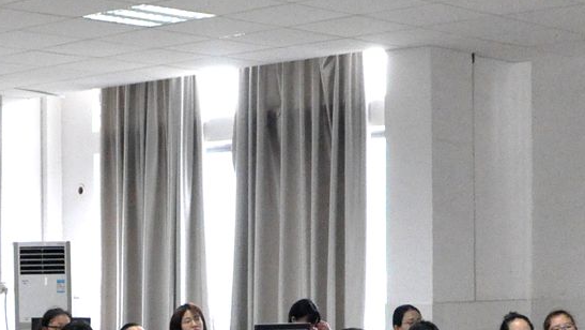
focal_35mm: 93
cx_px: 215
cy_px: 372
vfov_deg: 12.8
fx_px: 1443
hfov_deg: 22.9
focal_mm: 18
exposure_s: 1/160
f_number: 6.3
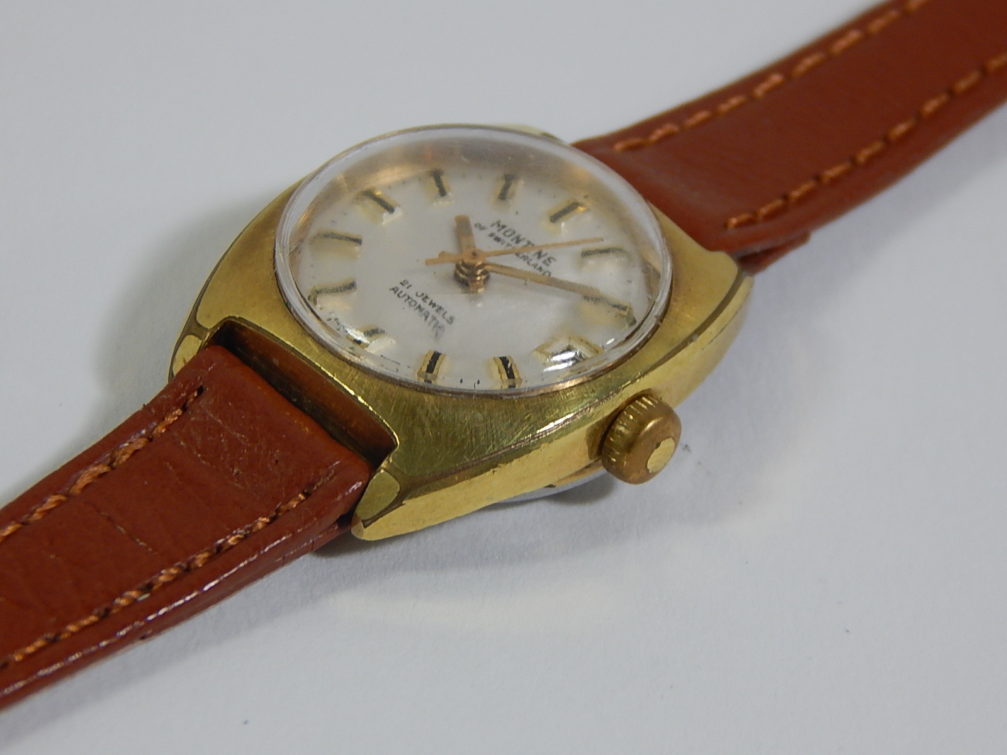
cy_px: 378
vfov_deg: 9.3
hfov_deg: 12.3
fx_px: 4654
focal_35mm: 160
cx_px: 504
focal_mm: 28.7
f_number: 5.1
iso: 200
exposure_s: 1/30
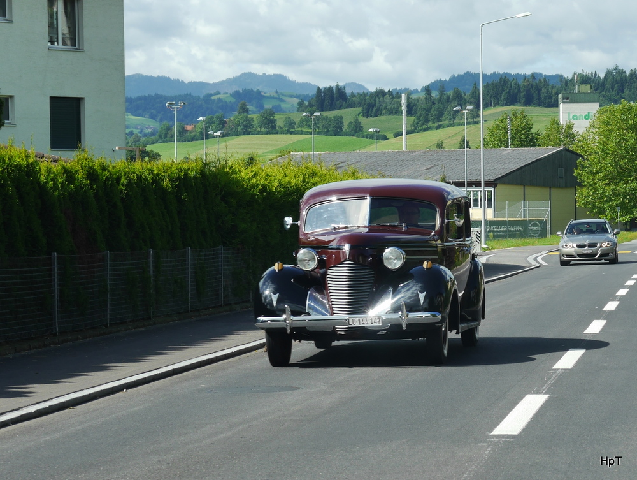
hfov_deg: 23.3
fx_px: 1548
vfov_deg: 17.6
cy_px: 240
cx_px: 318
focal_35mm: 84
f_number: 8
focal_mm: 42
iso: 160
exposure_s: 1/250
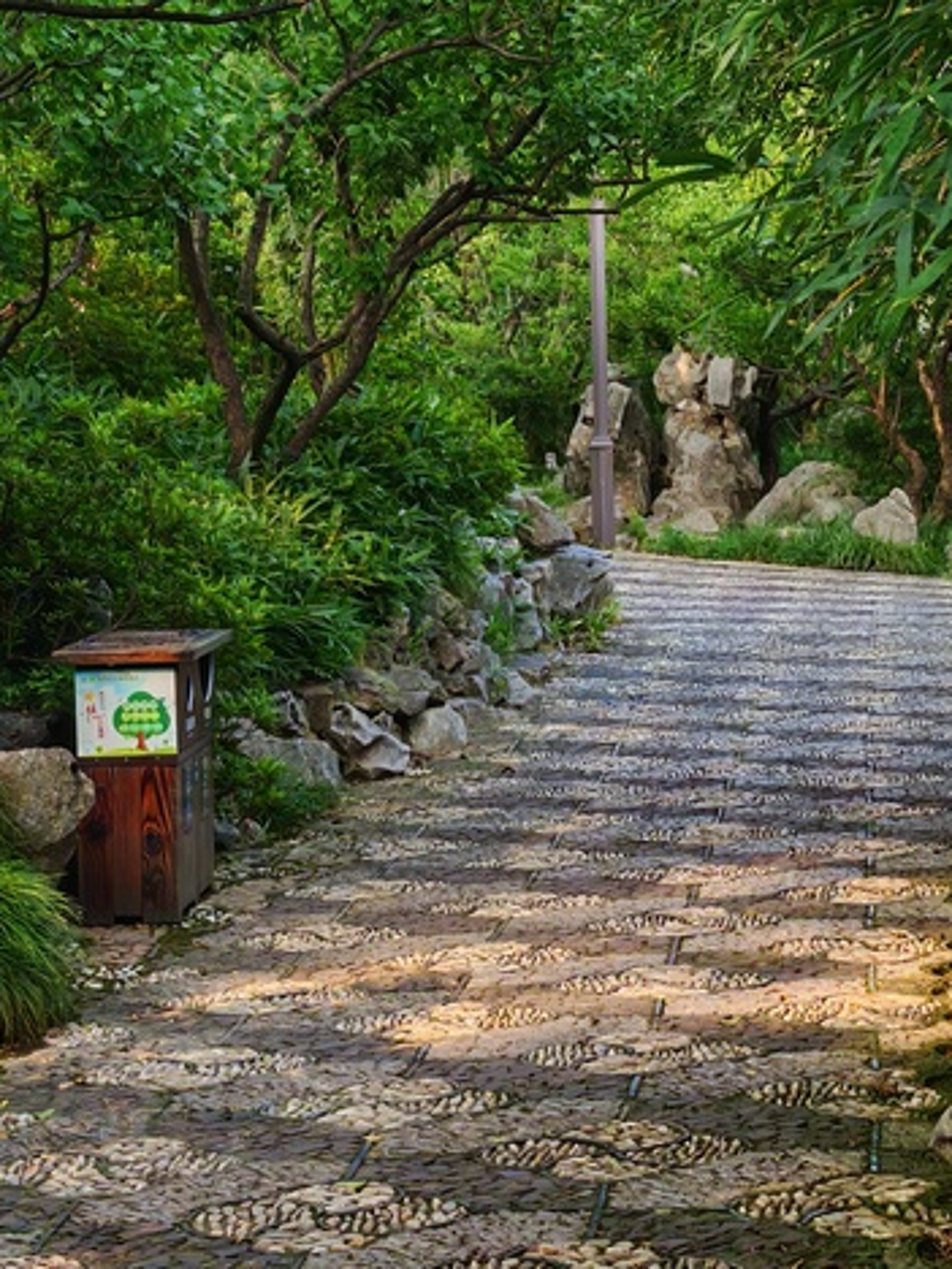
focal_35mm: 105
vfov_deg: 18.7
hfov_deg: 14.1
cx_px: 491
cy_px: 499
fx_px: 3850
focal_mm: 6.83
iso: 50
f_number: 2
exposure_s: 1/390
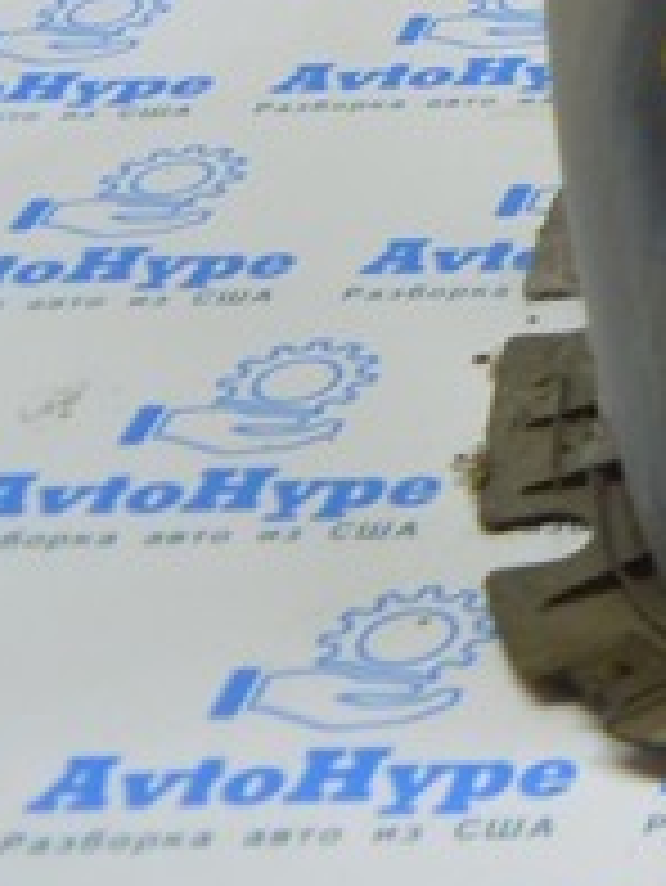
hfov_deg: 9.5
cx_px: 1714
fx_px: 3459
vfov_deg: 13.5
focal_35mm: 135
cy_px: -560
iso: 400
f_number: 3.5
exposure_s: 1/50
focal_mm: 18
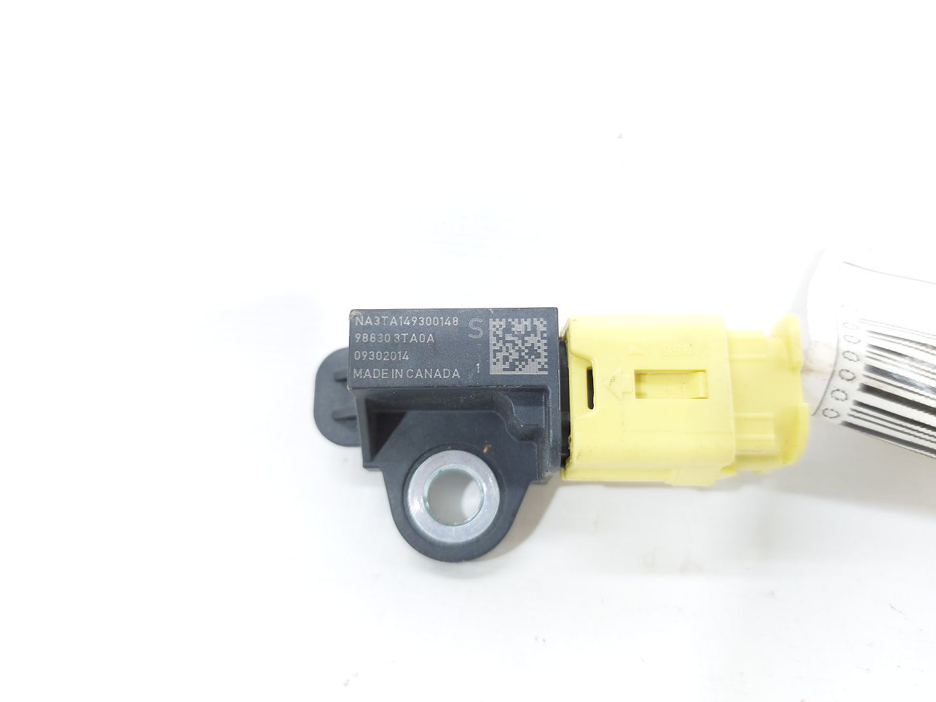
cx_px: 468
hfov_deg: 71.6
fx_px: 649
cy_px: 351
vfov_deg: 56.8
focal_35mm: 24
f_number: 1.8
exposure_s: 1/50
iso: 125
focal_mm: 5.23
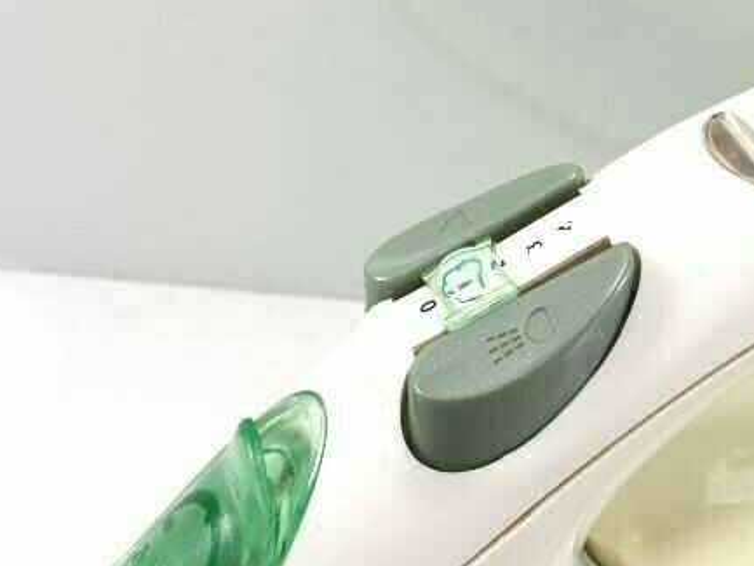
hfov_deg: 32.2
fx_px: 1242
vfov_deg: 25.6
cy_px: 327
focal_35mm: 57
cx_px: 676
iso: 50
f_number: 2.4
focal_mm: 4.3
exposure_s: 1/159
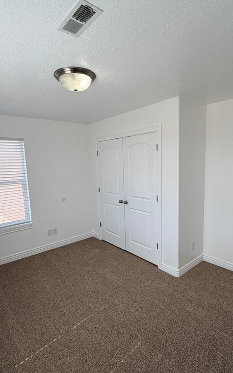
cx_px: 120
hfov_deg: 59.6
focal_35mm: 20
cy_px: 188
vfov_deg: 85.1
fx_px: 203
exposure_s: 1/228
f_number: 2.2
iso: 40
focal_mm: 2.22
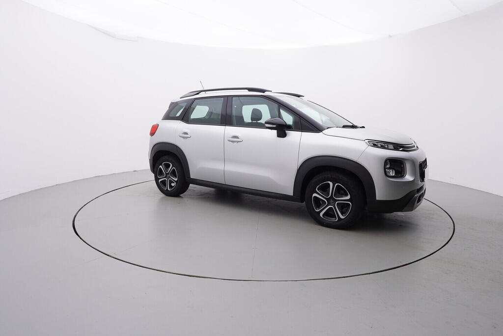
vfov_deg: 56.2
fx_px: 315
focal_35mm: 22
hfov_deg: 77.3
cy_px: 168
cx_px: 252
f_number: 5
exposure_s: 1/80
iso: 200
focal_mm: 15
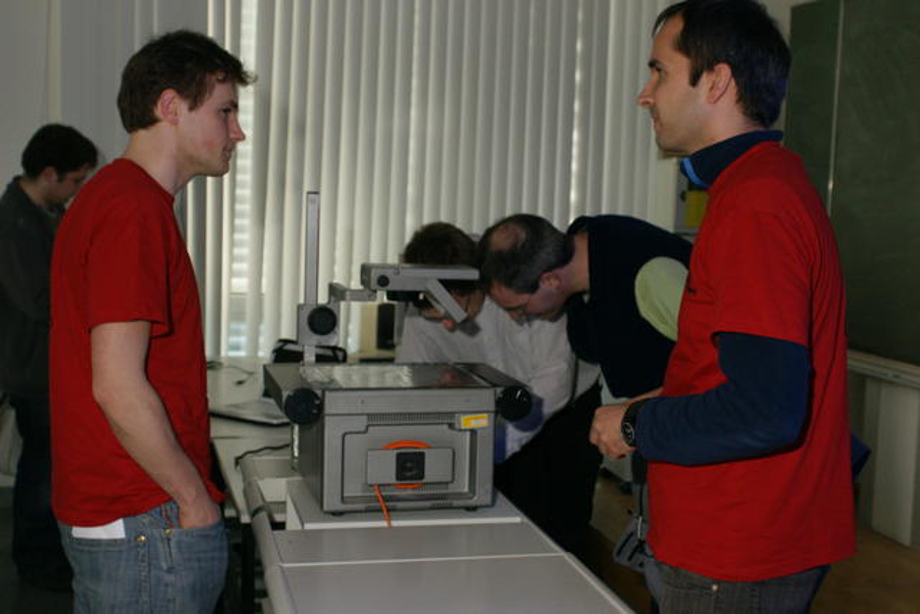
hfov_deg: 43.6
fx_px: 1150
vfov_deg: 29.9
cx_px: 460
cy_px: 307
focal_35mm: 45
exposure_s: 1/60
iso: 800
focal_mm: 30
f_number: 5.6
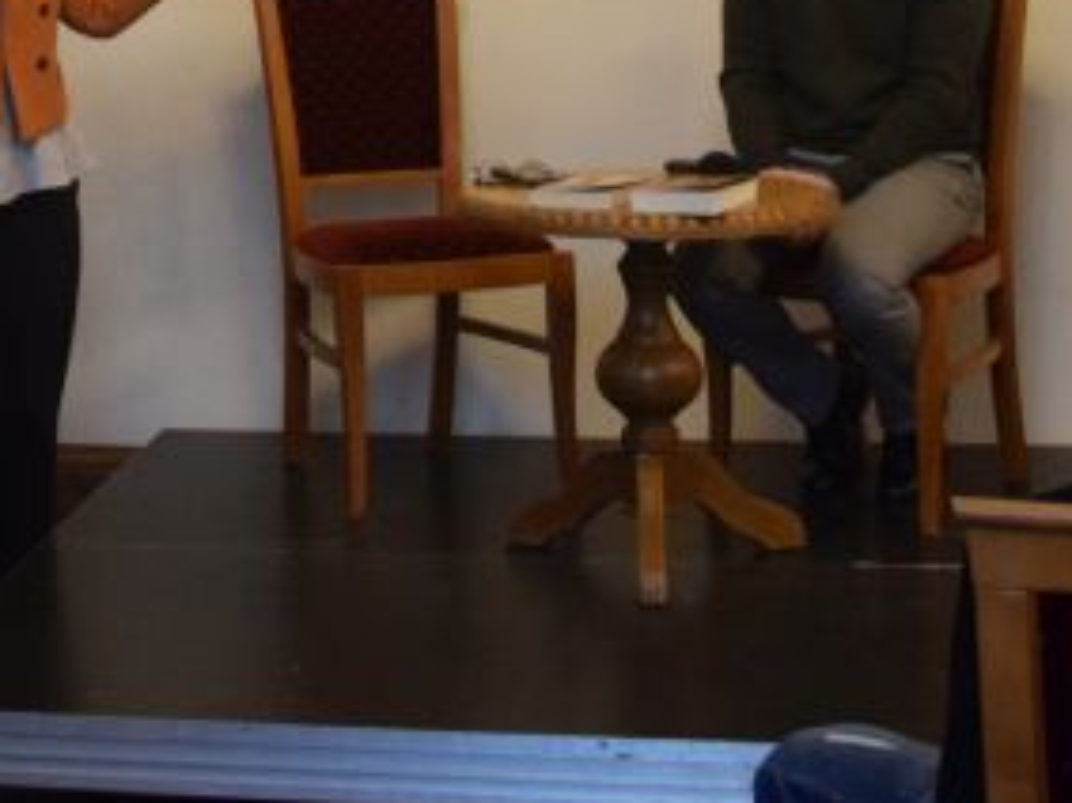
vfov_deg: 12.9
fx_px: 3397
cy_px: -339
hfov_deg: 17.6
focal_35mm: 110
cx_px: 57
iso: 1400
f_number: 3.8
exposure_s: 1/60
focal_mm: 21
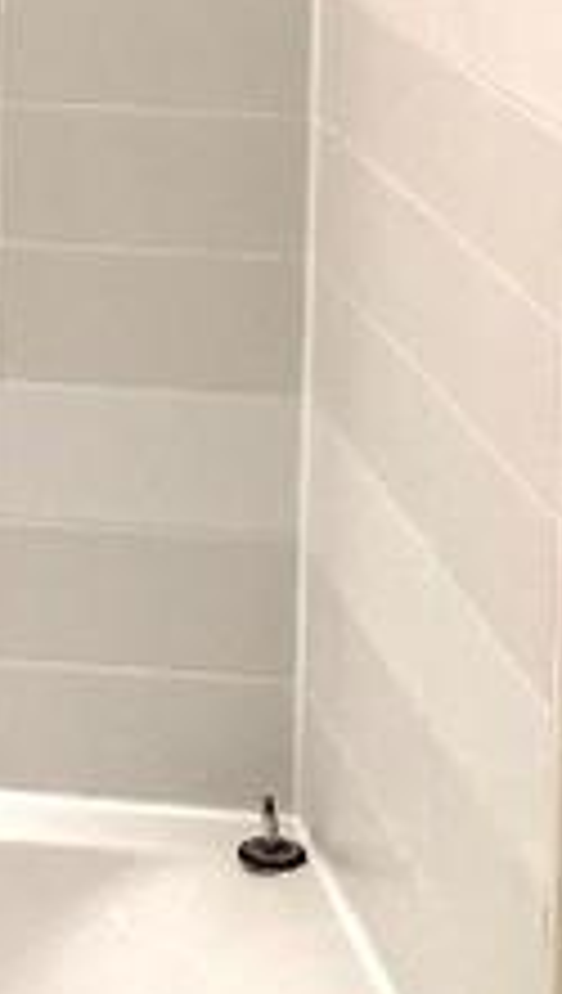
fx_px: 3456
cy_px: -454
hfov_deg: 8.3
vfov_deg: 15.2
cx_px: -944
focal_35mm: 131
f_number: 1.8
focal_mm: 4.25
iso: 100
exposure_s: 1/100
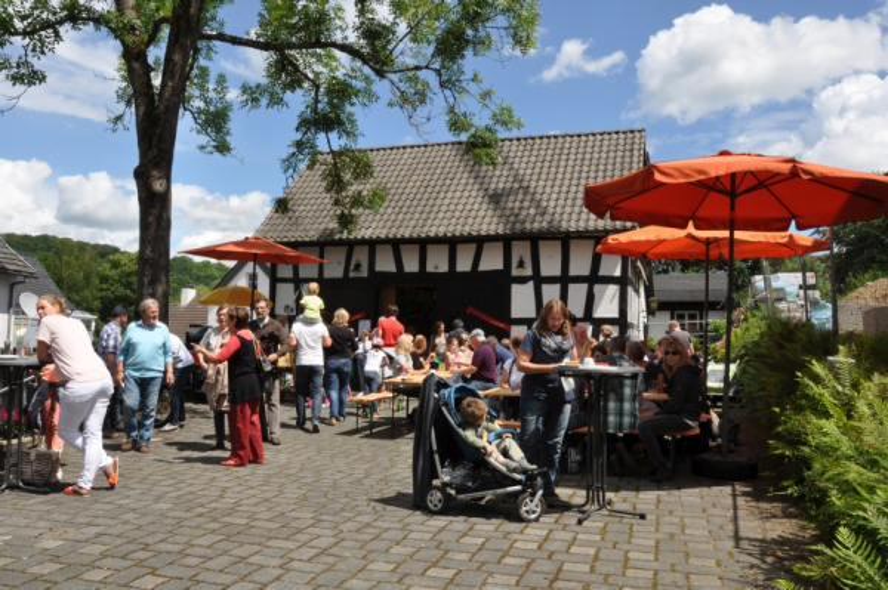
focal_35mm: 30
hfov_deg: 62.0
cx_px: 444
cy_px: 295
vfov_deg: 43.5
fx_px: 739
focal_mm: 20
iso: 200
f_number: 18
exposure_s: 1/80
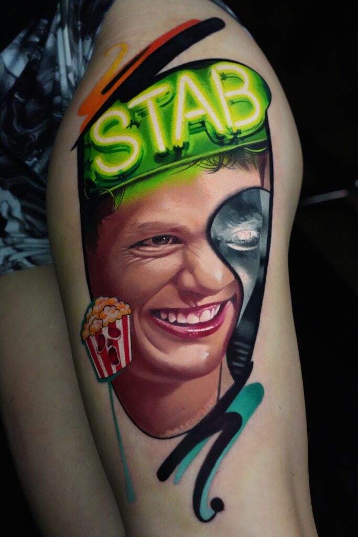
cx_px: 179
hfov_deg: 19.5
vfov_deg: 28.8
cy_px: 268
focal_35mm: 70
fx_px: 1044
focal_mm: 70
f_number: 8
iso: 16000
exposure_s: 1/400
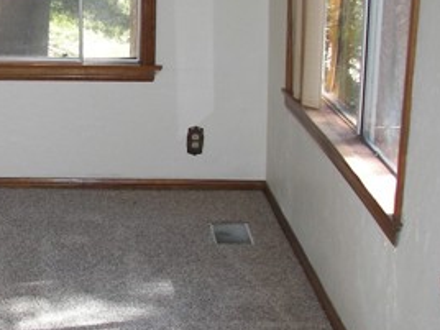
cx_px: -23
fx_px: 1093
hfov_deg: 21.7
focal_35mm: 86
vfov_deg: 17.2
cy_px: 189
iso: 50
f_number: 2.8
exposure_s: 1/50
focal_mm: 6
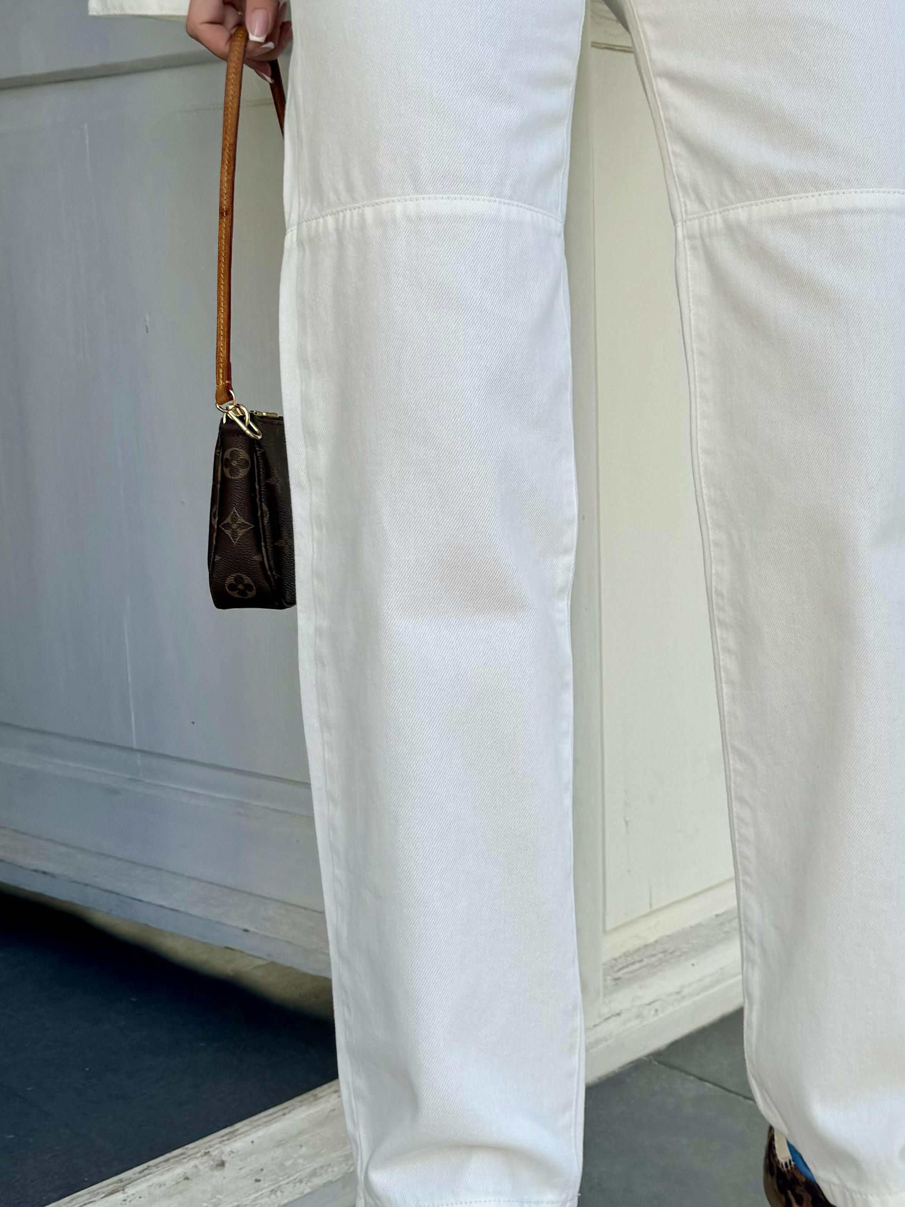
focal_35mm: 48
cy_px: 534
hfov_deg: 30.0
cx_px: 612
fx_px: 1673
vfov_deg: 39.6
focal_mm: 6.86
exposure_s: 1/1721
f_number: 1.78
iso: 80
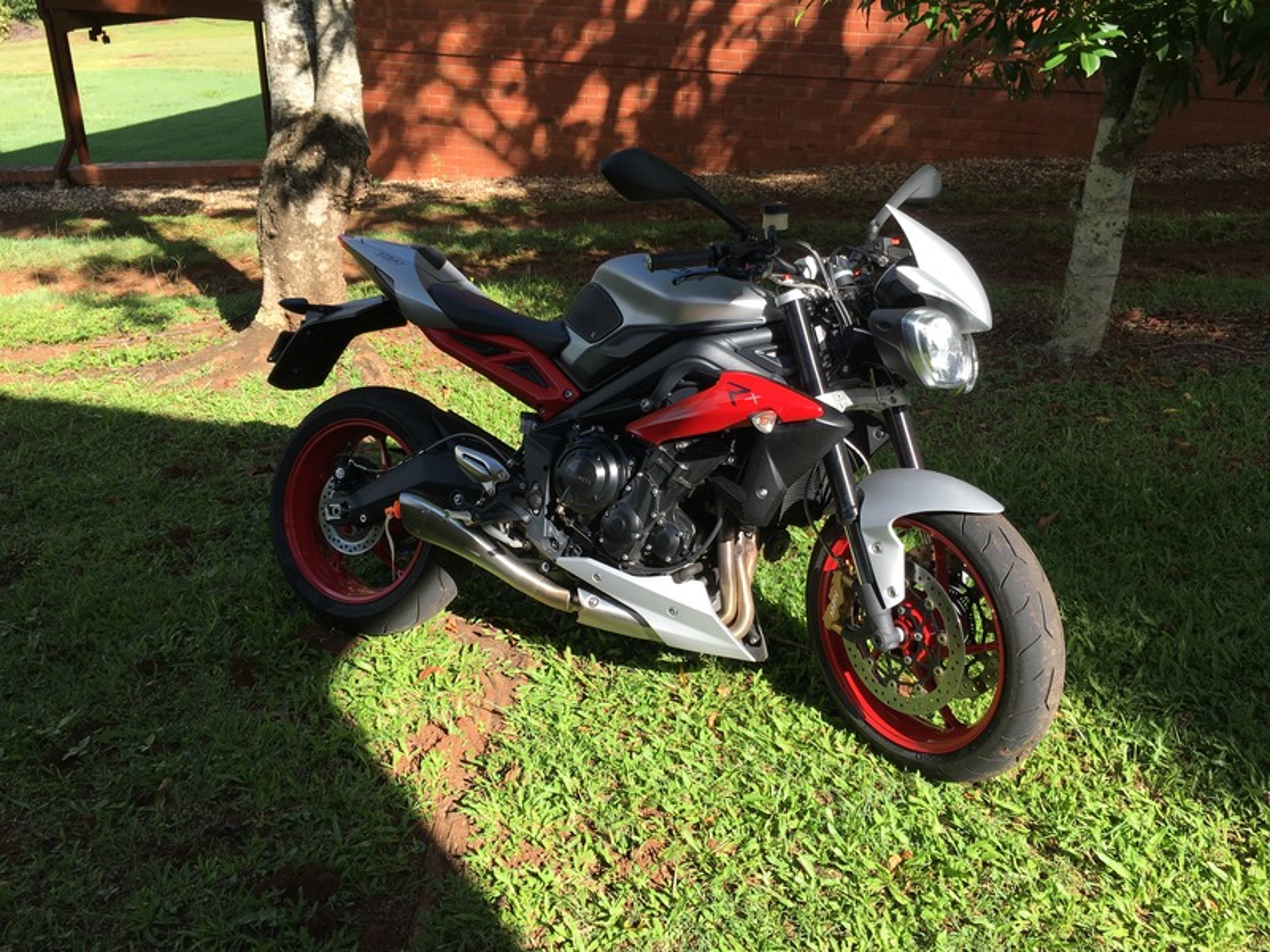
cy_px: 476
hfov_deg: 61.7
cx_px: 635
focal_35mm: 29
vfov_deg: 48.2
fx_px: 1064
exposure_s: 1/680
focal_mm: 4.15
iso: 25
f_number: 2.2
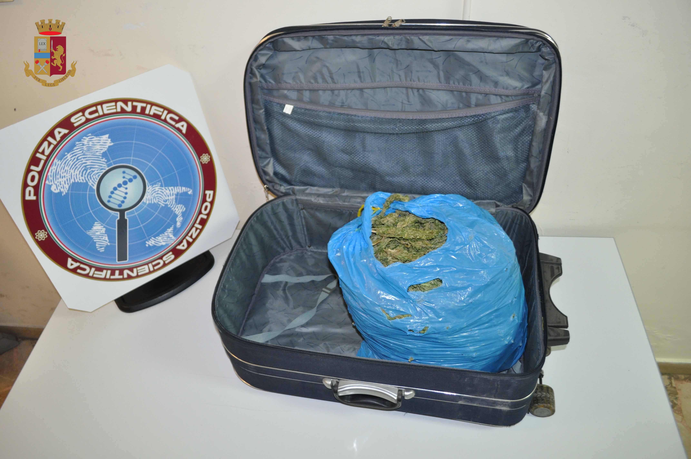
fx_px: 518
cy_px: 230
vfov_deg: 47.8
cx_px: 346
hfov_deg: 67.4
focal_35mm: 27
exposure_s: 1/60
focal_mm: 18
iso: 800
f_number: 3.5
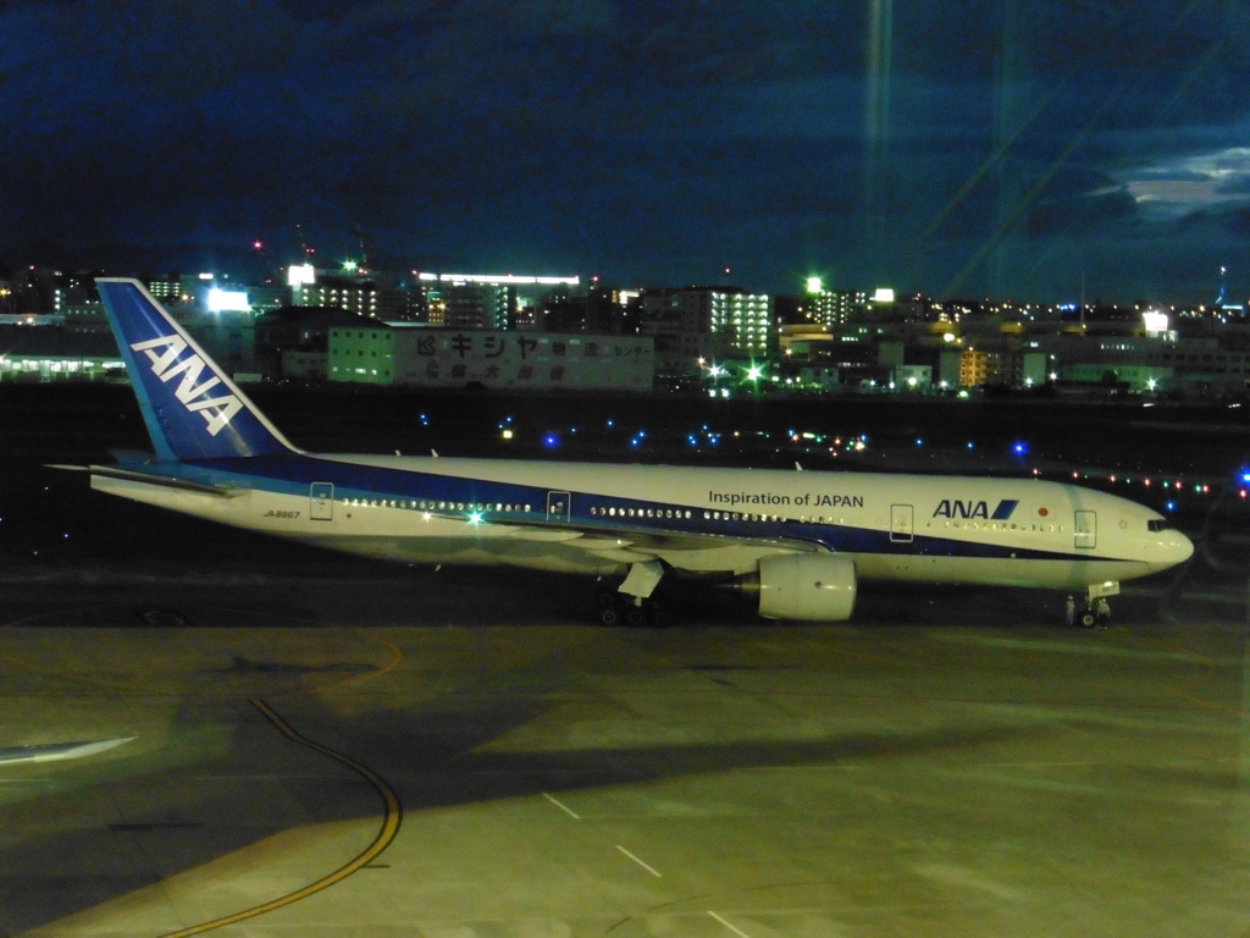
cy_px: 469
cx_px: 625
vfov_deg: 18.7
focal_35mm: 79
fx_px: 2853
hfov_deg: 24.7
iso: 1600
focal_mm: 14.2
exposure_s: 1/4
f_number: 5.1
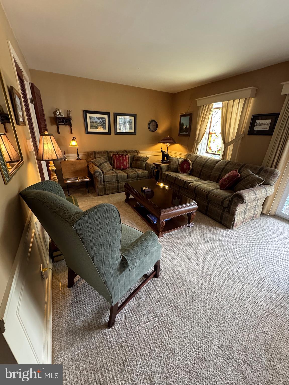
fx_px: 156
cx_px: 144
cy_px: 192
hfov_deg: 85.7
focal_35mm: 14
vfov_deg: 102.1
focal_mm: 2.22
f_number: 2.2
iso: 400
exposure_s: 1/60
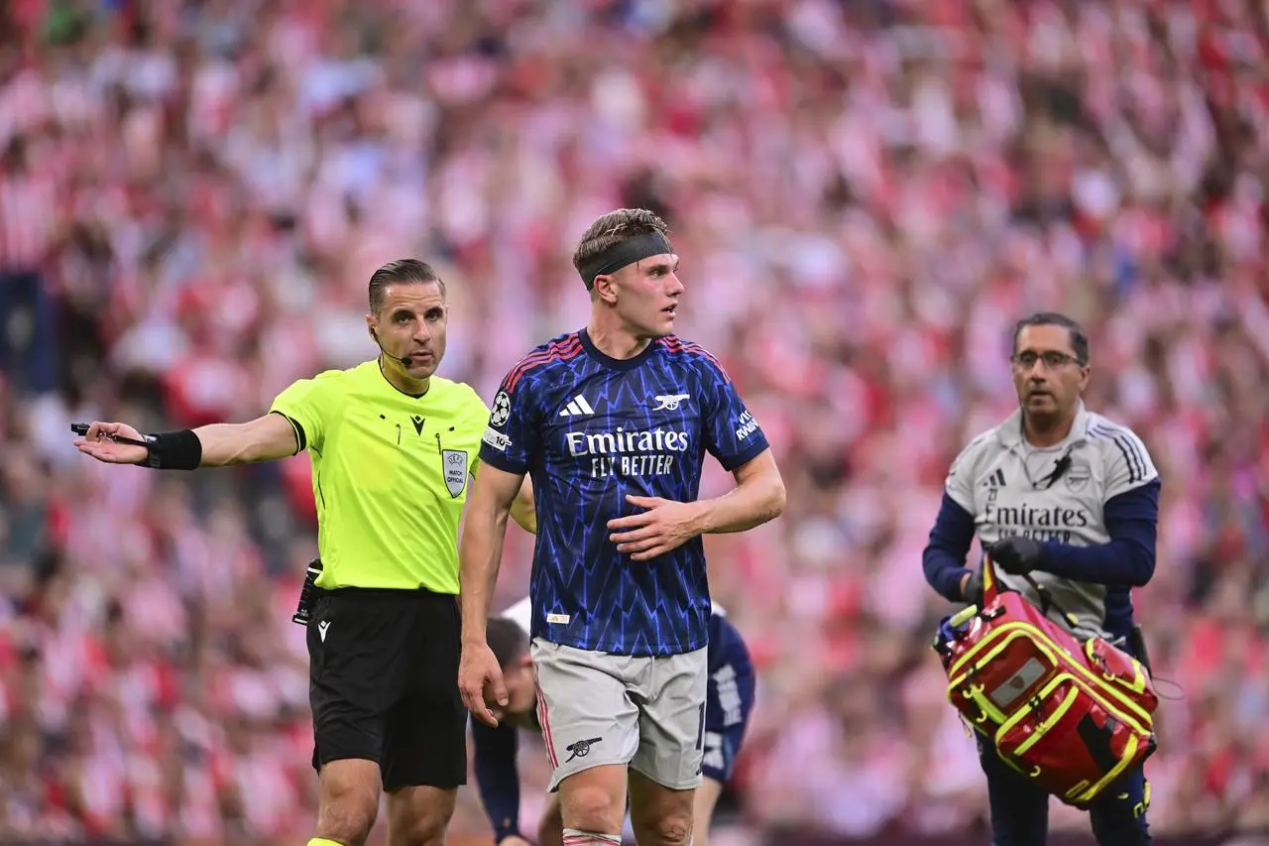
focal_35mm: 400
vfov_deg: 3.4
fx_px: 14097
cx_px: 634
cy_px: 423
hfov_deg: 5.2
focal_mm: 400
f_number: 2.8
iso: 1600
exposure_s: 1/2000
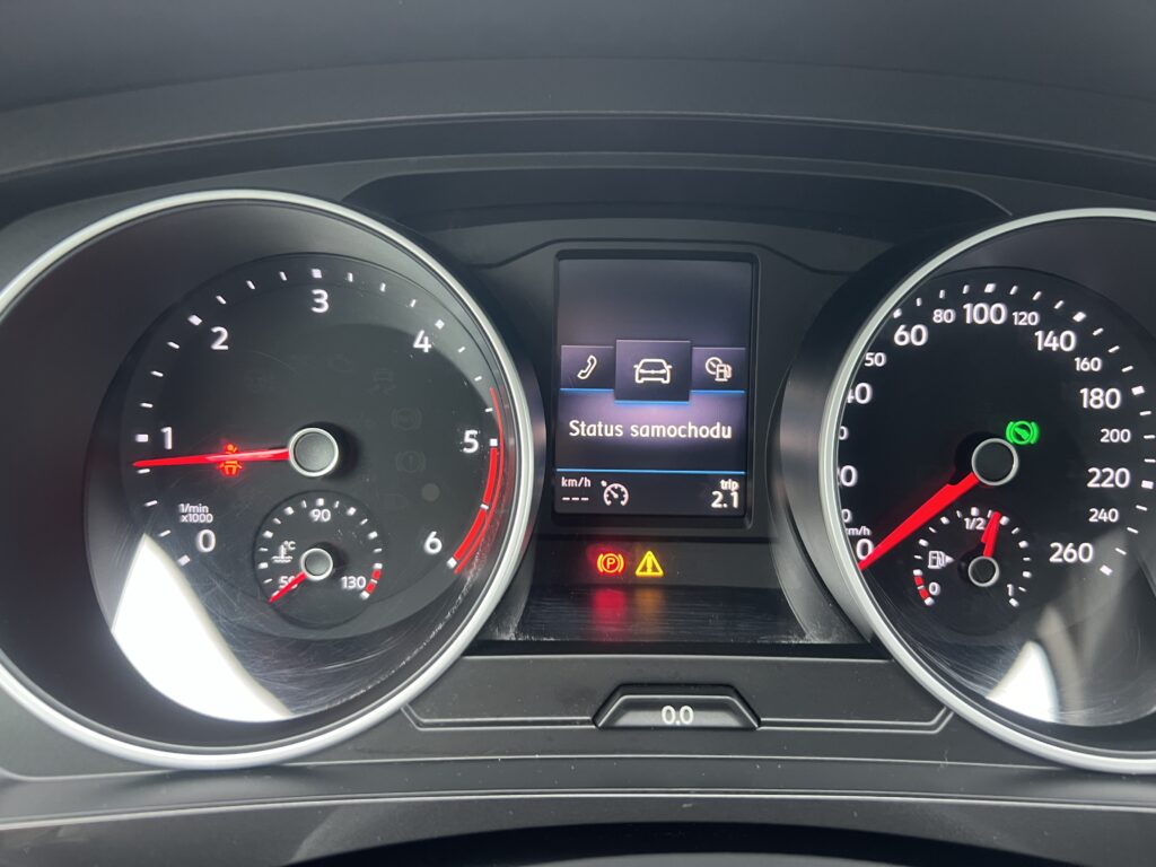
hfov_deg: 67.3
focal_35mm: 26
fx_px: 868
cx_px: 578
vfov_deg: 53.1
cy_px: 434
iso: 200
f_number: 1.5
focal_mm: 5.7
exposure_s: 1/49
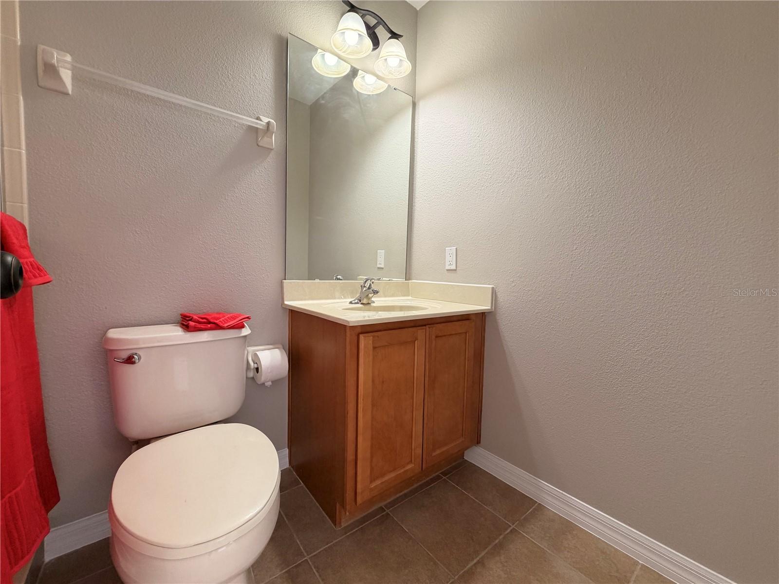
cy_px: 292
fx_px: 315
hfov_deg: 102.1
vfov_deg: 85.7
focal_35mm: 14
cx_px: 390
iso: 200
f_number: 2.2
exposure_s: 1/120
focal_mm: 2.22
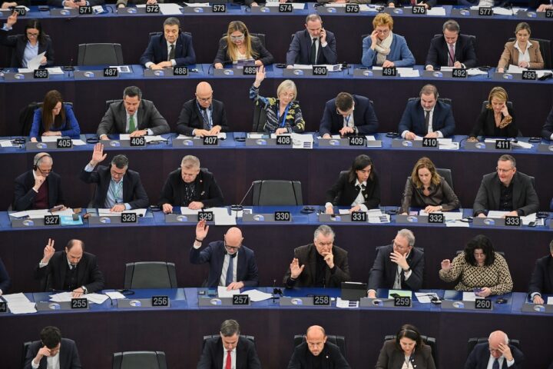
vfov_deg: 6.9
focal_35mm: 200
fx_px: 3072
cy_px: 184
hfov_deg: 10.3
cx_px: 276
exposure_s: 1/250
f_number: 3.2
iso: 1600
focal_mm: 200
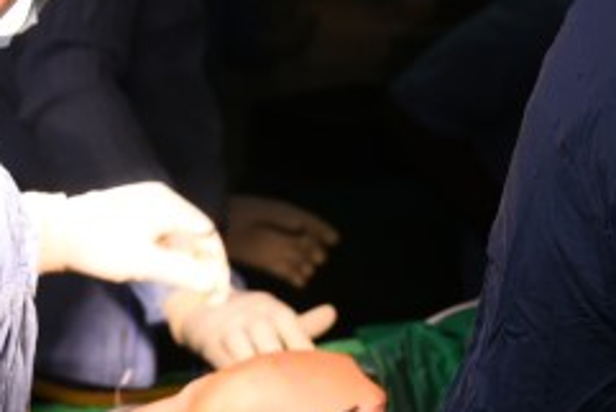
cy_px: 203
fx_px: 2483
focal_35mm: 145
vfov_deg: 9.5
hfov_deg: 14.1
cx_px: 225
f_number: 5.6
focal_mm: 50
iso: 400
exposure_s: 1/125
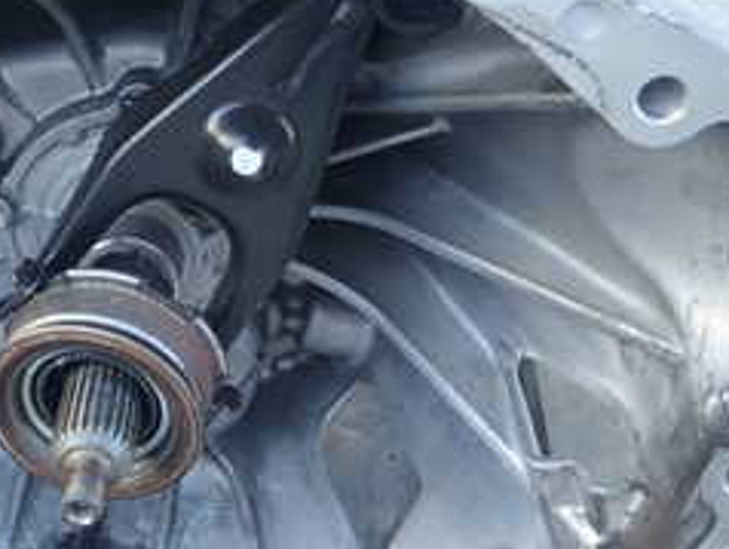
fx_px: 1328
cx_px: 147
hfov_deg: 30.0
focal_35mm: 63
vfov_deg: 23.3
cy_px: 282
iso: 125
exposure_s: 1/60
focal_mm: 4.5
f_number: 2
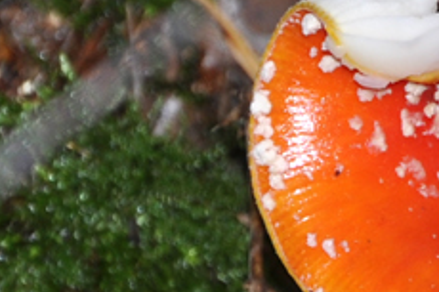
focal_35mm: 1094
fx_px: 13337
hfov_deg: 1.9
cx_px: 653
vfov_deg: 1.3
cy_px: 93
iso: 250
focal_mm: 105
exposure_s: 1/60
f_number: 5.6
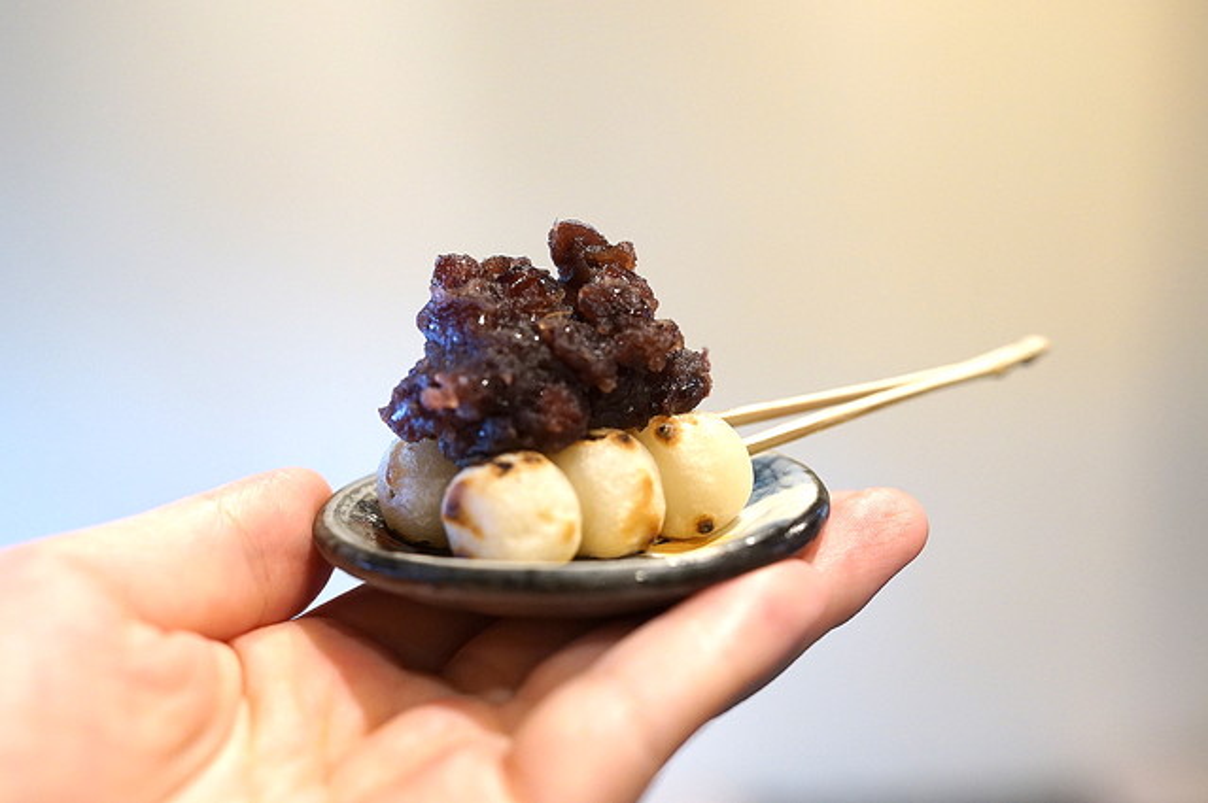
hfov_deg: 39.6
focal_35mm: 50
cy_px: 402
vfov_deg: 27.0
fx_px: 1676
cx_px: 604
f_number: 3.5
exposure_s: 1/125
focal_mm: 50
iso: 1600
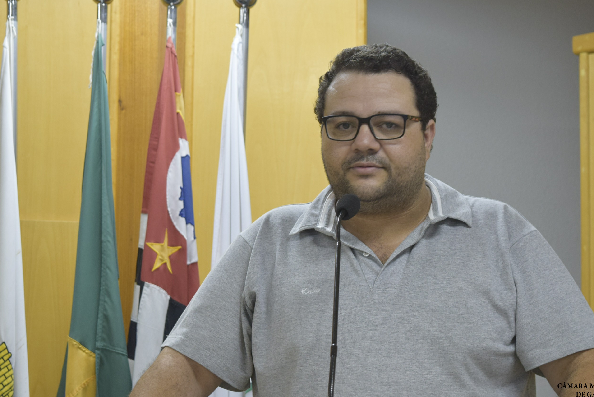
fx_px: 1420
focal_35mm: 86
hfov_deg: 23.6
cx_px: 281
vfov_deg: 15.9
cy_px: 225
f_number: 5.3
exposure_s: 1/60
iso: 720
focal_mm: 48
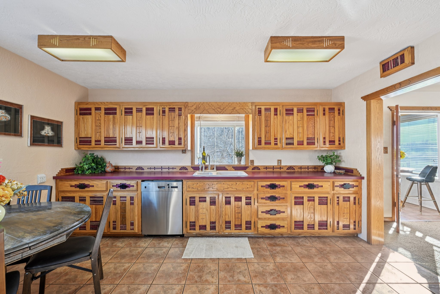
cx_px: 220
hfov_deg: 104.3
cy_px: 147
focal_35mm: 14
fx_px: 171
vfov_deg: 81.2
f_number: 11
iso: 400
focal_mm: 14
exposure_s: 1/5
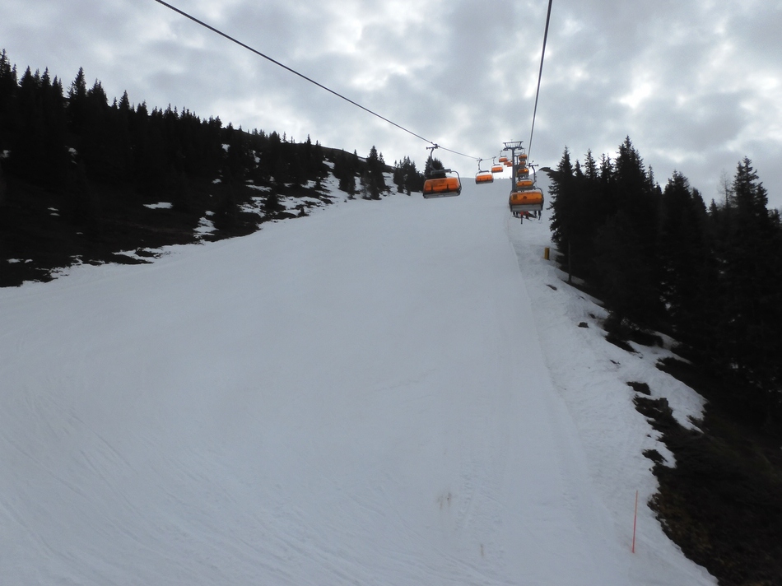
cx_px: 391
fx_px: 542
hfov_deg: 71.6
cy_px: 293
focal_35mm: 24
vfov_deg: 56.8
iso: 100
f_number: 4.5
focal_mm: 4.3
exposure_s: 1/2000
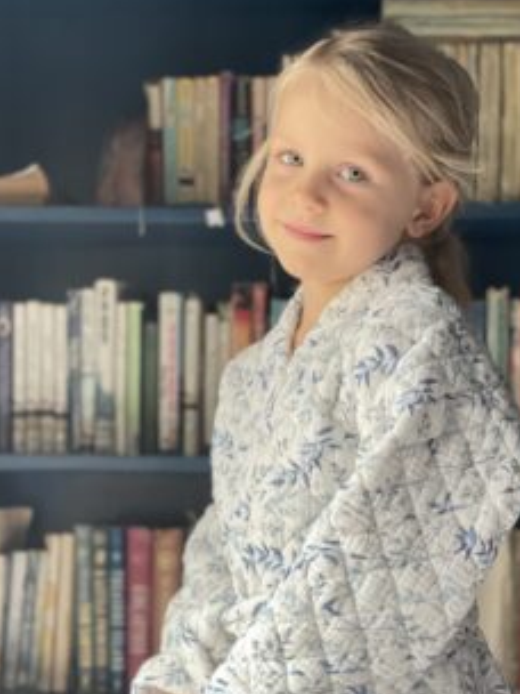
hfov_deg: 19.9
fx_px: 1482
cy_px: 475
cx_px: 290
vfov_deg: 26.2
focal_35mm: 74
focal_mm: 6
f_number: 2
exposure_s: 1/40
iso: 200
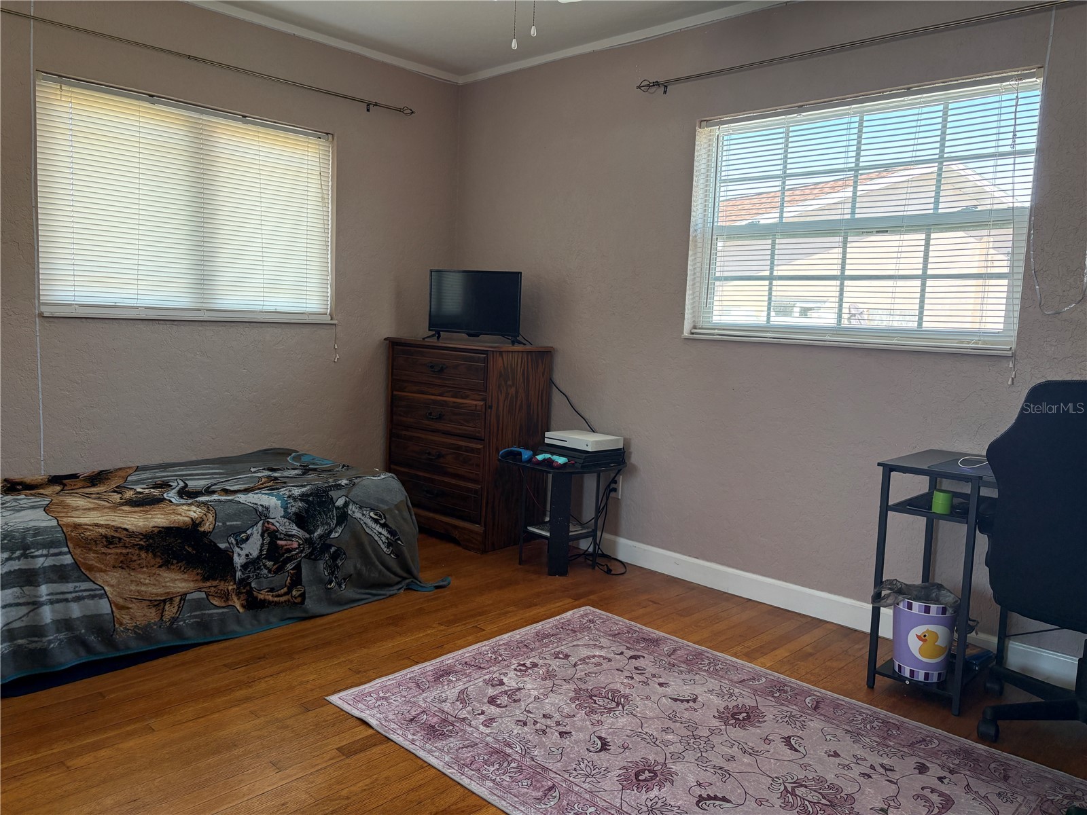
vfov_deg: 53.1
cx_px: 544
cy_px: 408
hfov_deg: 67.3
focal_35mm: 26
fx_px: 816
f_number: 1.6
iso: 125
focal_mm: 5.96
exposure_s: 1/157
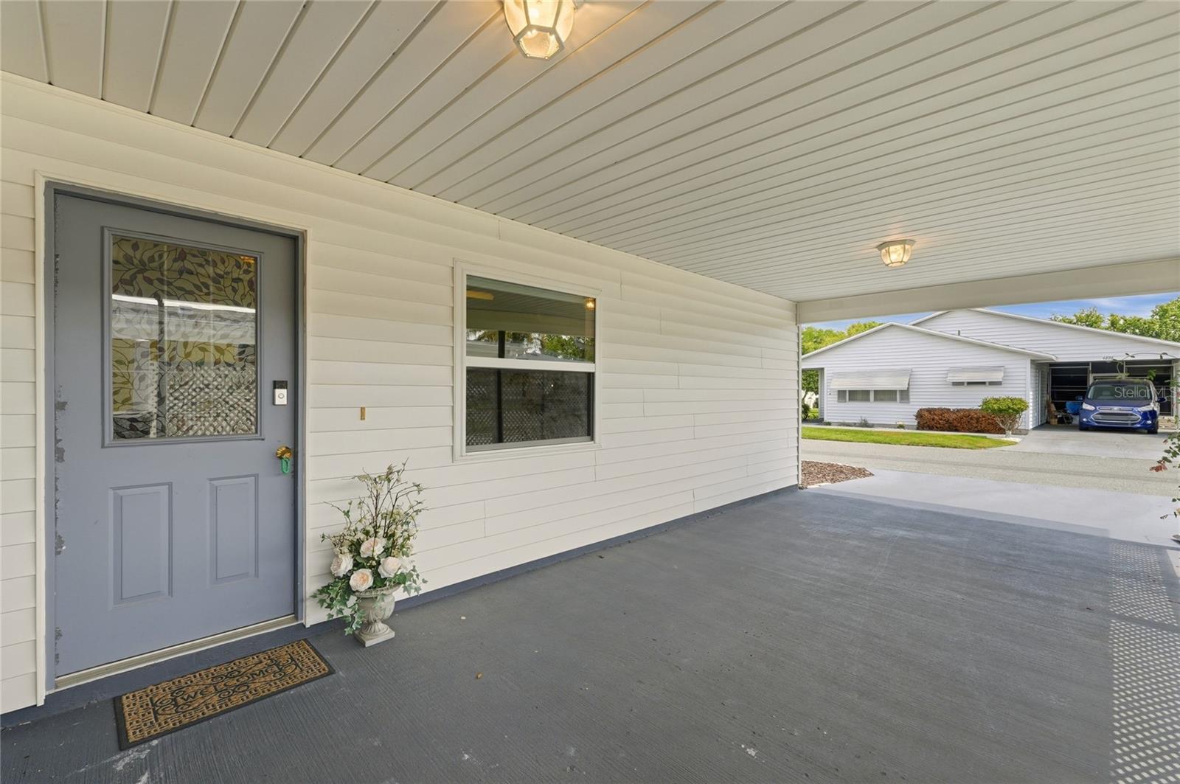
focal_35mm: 15
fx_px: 491
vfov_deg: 77.2
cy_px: 392
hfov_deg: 100.5
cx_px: 590
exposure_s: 1/800
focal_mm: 10
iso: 100
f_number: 7.1
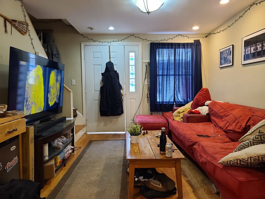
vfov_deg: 54.9
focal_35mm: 25
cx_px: 132
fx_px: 191
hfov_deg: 69.4
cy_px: 100
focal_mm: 7
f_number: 1.8
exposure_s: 1/39
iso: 200
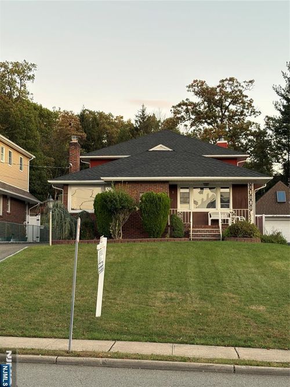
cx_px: 145
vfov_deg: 36.8
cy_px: 194
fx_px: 581
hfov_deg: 28.0
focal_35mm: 52
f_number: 1.6
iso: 50
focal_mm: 5.96
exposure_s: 1/68
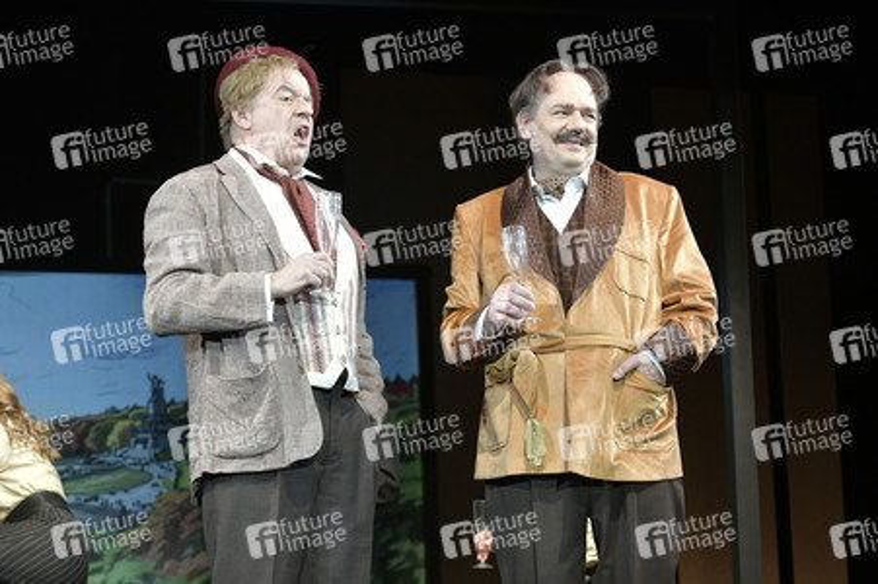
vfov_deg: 13.0
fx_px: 2559
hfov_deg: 19.5
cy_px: 292
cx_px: 439
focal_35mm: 105
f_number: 6.3
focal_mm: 105
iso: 3200
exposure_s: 1/200
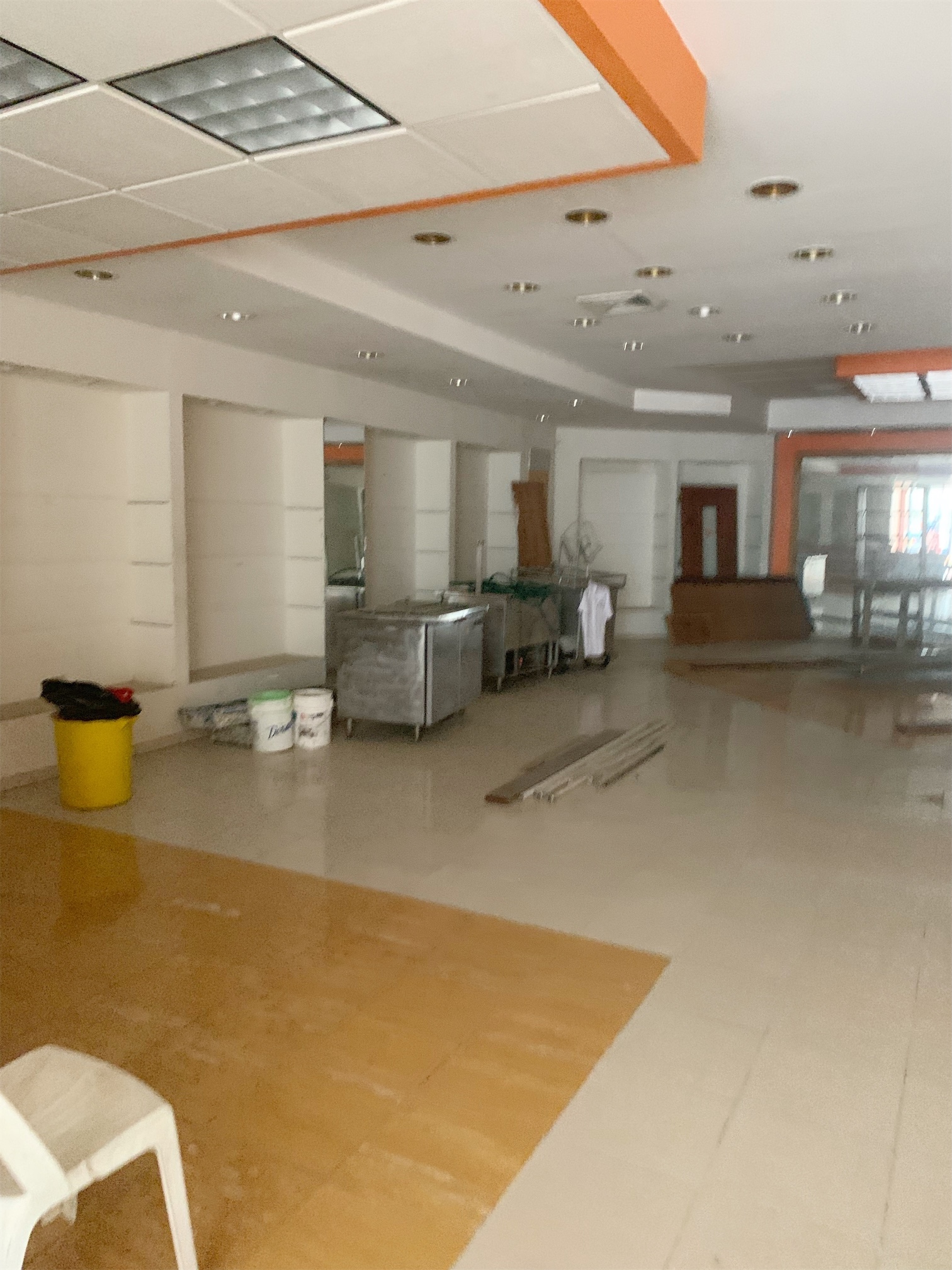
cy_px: 635
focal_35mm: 26
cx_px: 476
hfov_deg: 53.1
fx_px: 953
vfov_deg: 67.3
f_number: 1.8
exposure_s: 1/30
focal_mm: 4.25
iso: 640
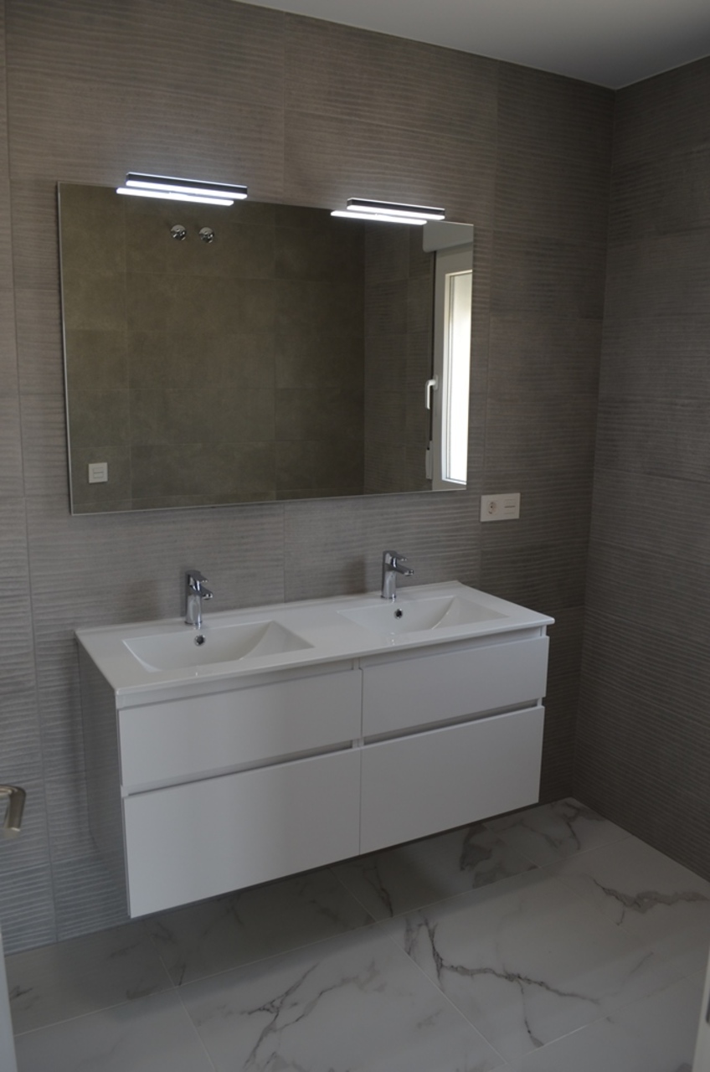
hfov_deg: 47.7
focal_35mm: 27
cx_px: 355
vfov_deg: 67.5
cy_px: 536
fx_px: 802
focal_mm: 18
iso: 320
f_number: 5.6
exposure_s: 1/125
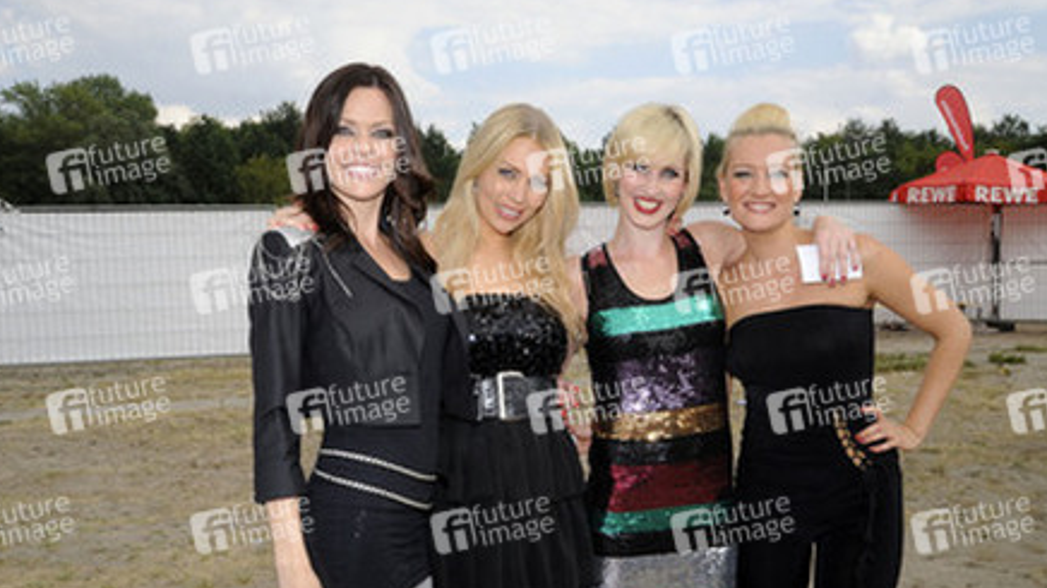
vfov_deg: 30.3
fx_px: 1082
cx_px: 525
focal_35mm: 39
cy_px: 346
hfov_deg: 51.6
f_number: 16
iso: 640
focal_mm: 36
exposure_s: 1/320
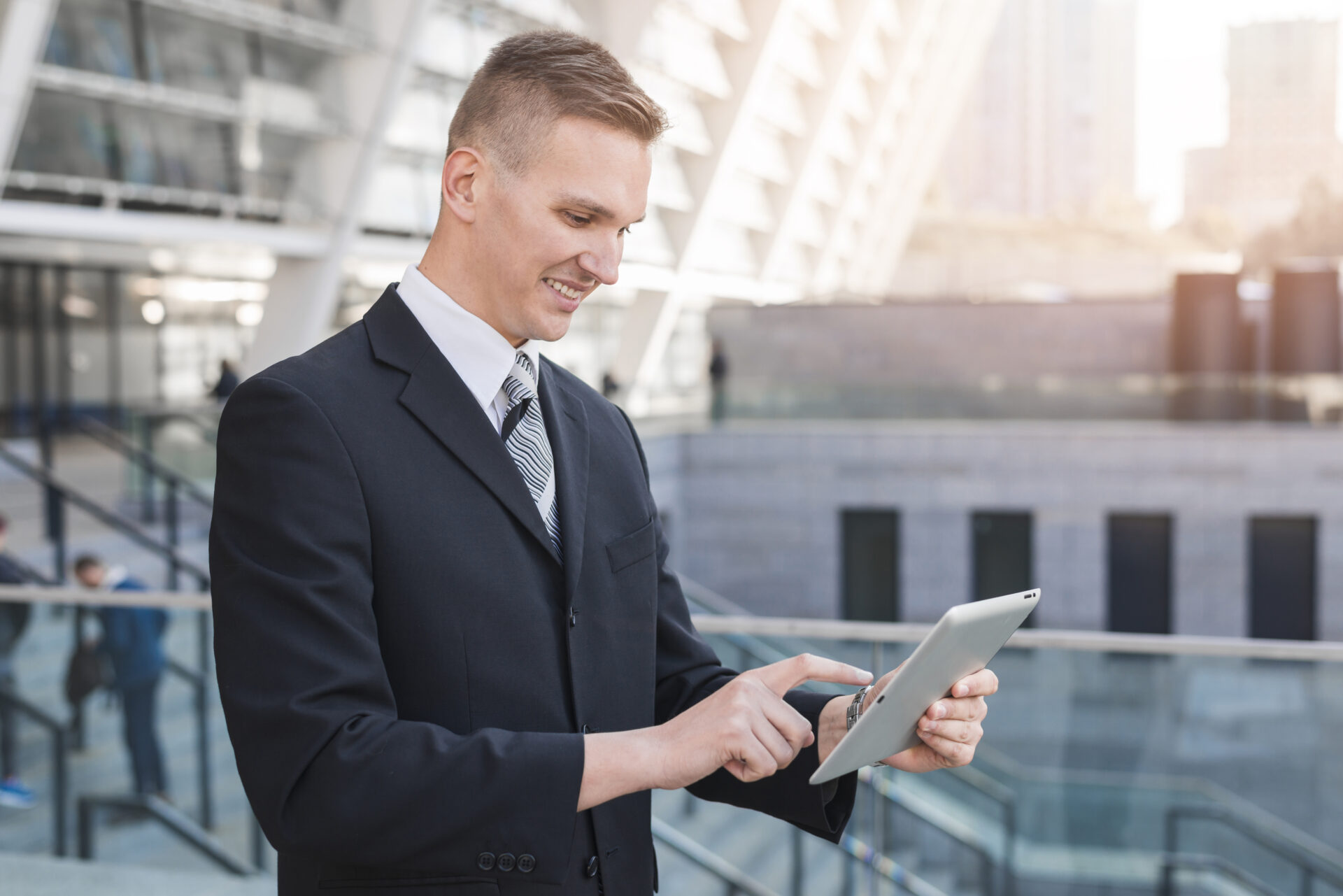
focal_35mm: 50
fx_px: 1866
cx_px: 672
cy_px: 448
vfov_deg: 27.0
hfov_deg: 39.6
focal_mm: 50
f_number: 3.2
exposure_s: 1/160
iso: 250
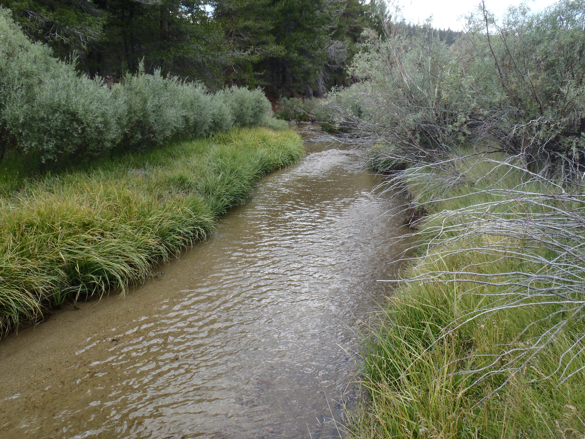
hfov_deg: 63.4
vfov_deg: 49.7
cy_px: 220
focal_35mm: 28
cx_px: 292
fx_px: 473
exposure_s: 1/125
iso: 80
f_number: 3.9
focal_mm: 5
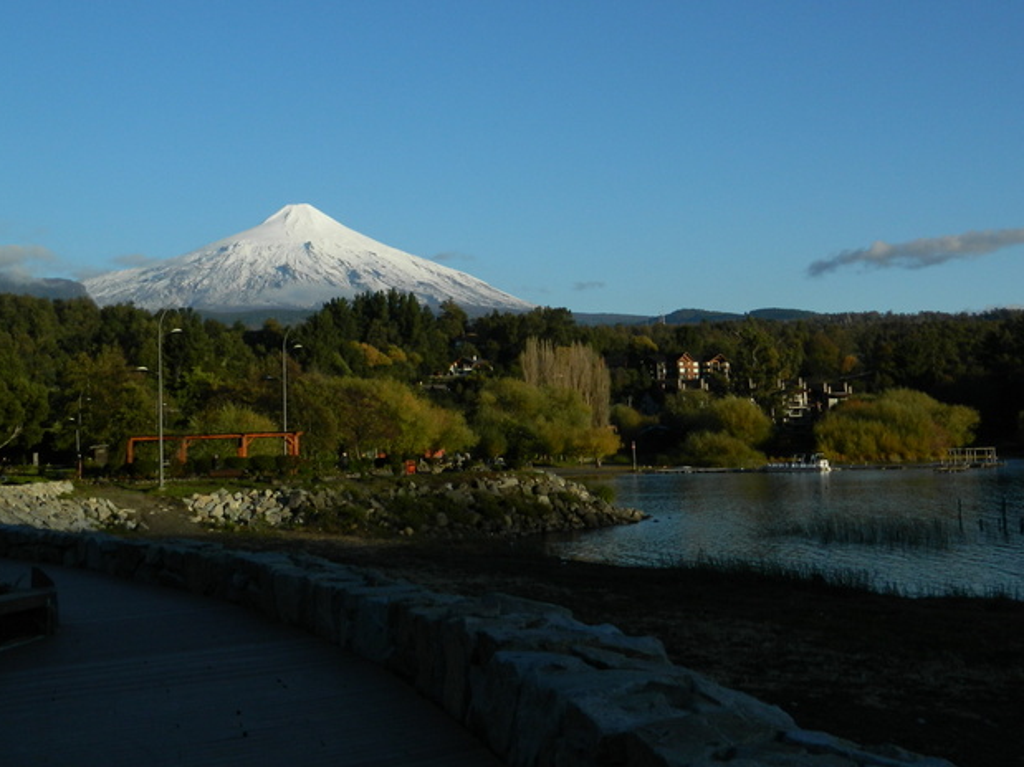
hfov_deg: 36.2
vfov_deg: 27.4
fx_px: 1568
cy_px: 284
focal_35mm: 53
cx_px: 521
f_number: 9.8
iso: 80
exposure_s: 1/125
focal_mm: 7.3
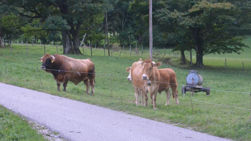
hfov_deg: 24.6
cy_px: 68
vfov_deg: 14.0
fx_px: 576
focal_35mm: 87
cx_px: 126
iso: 5600
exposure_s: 1/60
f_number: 16
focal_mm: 55
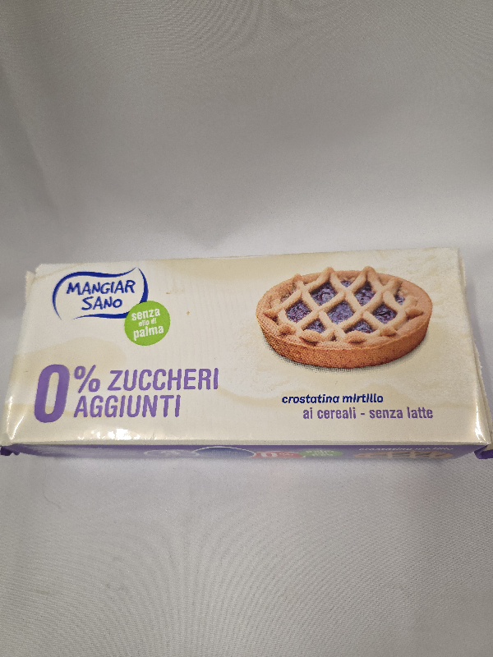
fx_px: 437
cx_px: 246
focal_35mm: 23
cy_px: 328
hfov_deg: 58.9
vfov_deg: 73.9
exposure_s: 1/101
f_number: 1.7
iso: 320
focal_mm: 6.3
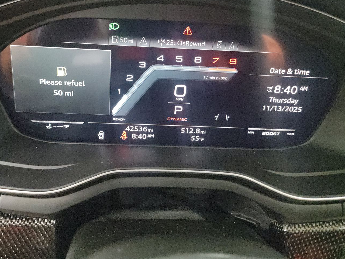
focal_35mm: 30
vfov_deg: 46.6
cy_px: 107
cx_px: 142
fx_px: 299
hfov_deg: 59.6
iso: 6178
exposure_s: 1/59
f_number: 1.8
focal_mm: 6.7
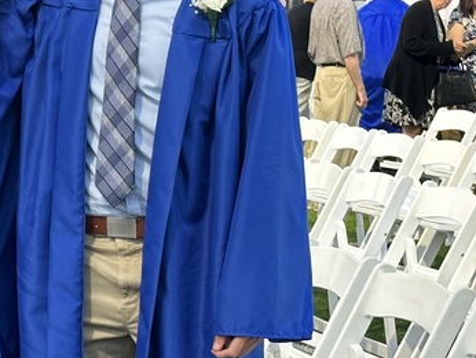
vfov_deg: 10.5
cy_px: 154
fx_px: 1954
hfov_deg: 13.5
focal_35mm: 142
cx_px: -78
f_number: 1.78
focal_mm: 6.86
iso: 80
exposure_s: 1/62
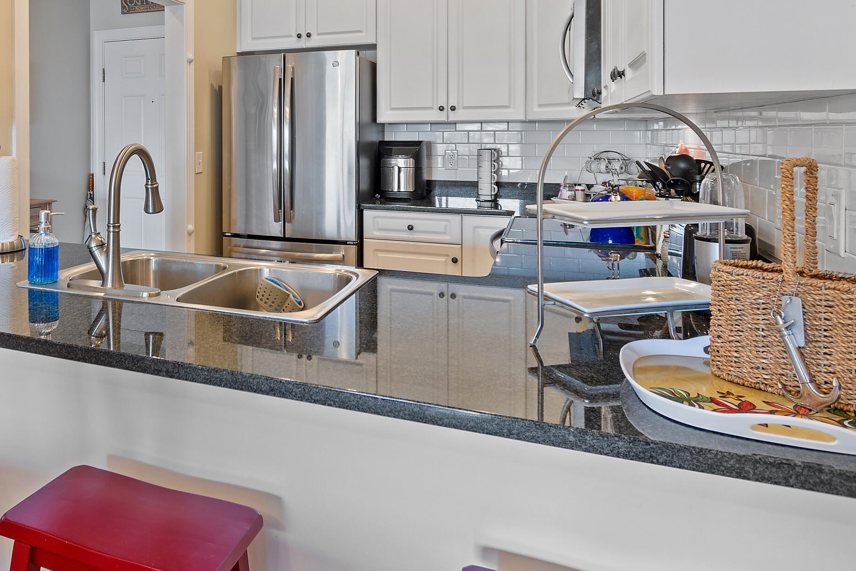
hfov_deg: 66.7
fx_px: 618
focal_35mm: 26
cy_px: 157
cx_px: 259
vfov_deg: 48.0
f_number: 4.8
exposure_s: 1/4
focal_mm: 11
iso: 100
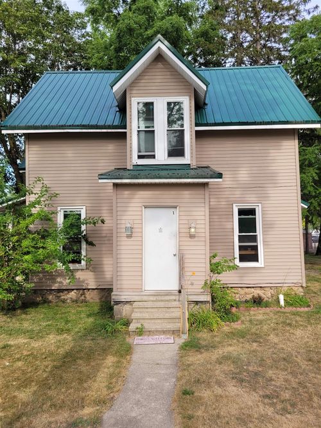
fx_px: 322
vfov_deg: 67.3
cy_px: 214
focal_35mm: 26
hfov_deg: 53.0
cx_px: 160
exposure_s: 1/781
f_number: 1.8
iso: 40
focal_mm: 5.4
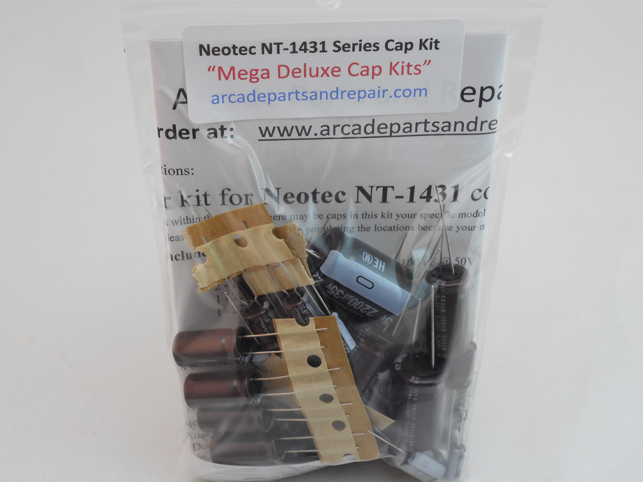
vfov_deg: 24.8
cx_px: 322
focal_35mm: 59
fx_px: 1096
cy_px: 241
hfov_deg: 32.7
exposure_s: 1/30
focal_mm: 10.5
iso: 110
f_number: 5.1
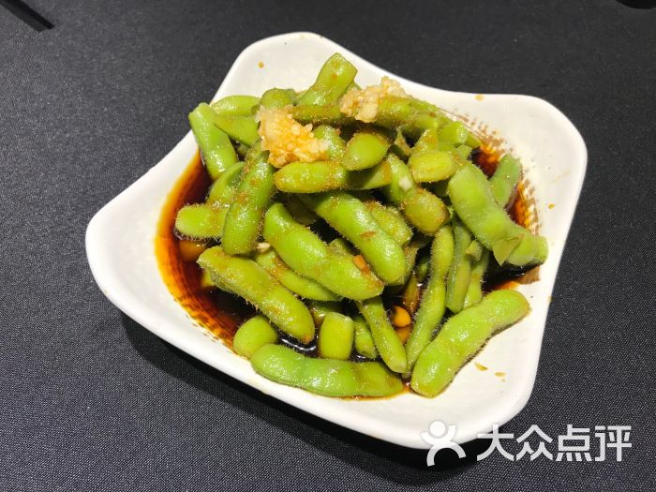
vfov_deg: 49.7
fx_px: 531
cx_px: 328
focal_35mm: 28
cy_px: 246
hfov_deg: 63.4
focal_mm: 3.99
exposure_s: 1/33
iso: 20
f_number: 1.8
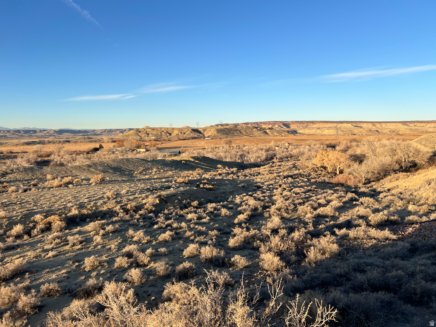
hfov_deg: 67.3
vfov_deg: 53.1
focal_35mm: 26
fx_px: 327
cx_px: 218
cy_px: 164
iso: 50
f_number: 1.5
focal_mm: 5.7
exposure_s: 1/1808
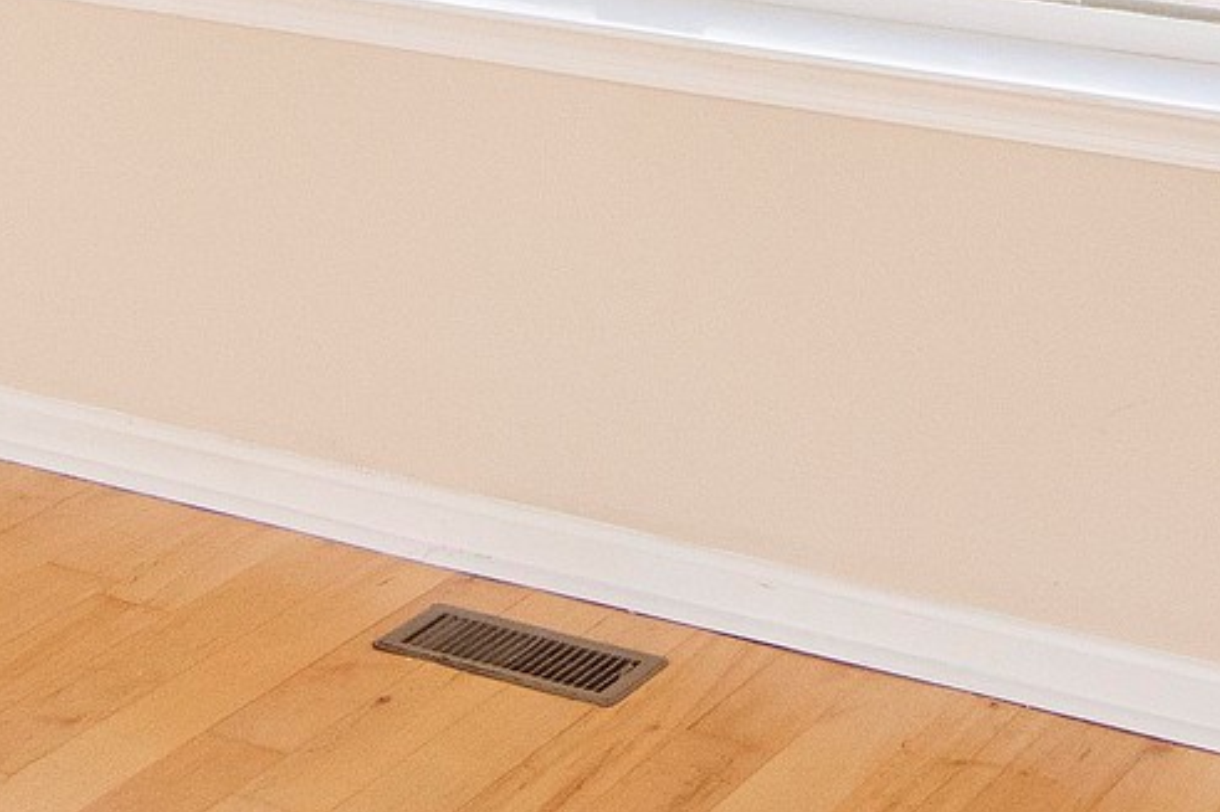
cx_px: 350
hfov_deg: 20.5
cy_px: -407
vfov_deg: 13.1
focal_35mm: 99
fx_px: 3354
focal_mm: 12
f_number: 10
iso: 500
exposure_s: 1/250
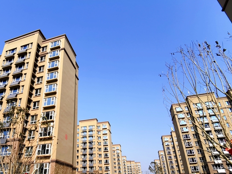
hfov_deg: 72.8
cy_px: 115
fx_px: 154
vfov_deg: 57.7
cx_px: 88
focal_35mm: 23
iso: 50
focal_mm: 2.26
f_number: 2.2
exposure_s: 1/1385
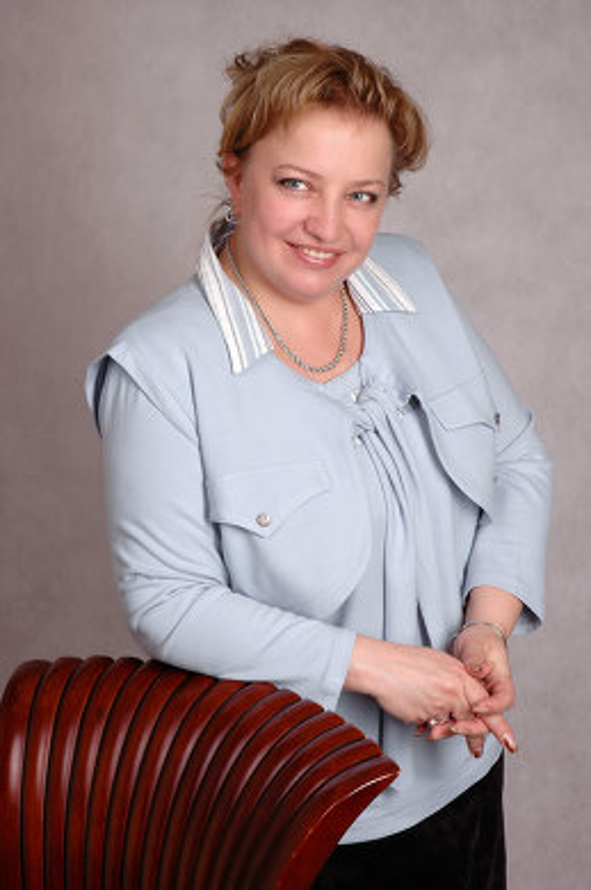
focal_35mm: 78
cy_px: 445
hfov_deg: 17.4
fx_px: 1926
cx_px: 296
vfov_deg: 26.0
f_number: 7.1
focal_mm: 52
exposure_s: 1/160
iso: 200
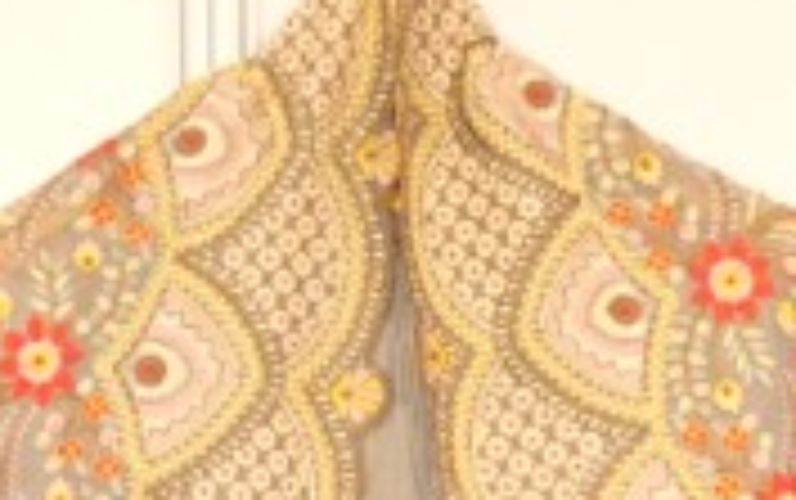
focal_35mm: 258
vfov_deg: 5.0
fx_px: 5602
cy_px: 1173
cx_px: 335
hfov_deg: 8.1
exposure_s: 1/125
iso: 800
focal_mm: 32
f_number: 5
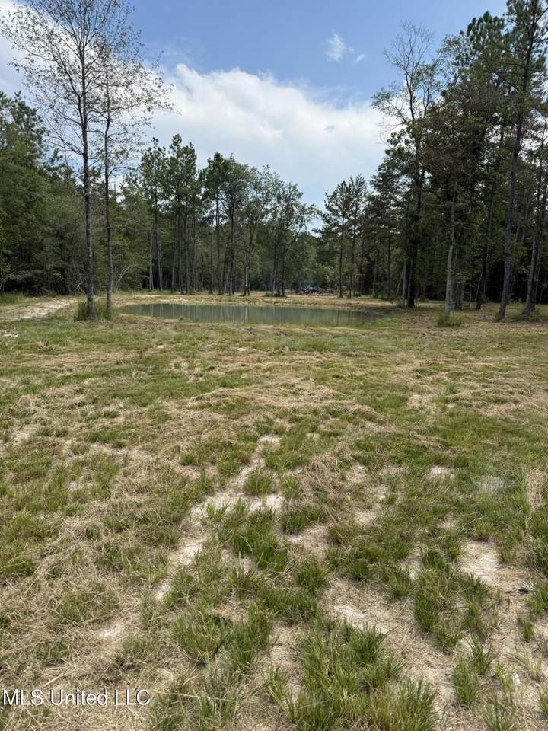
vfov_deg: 71.6
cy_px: 366
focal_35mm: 24
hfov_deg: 56.8
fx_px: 507
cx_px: 274
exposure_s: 1/3425
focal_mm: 6.76
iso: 80
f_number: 1.78
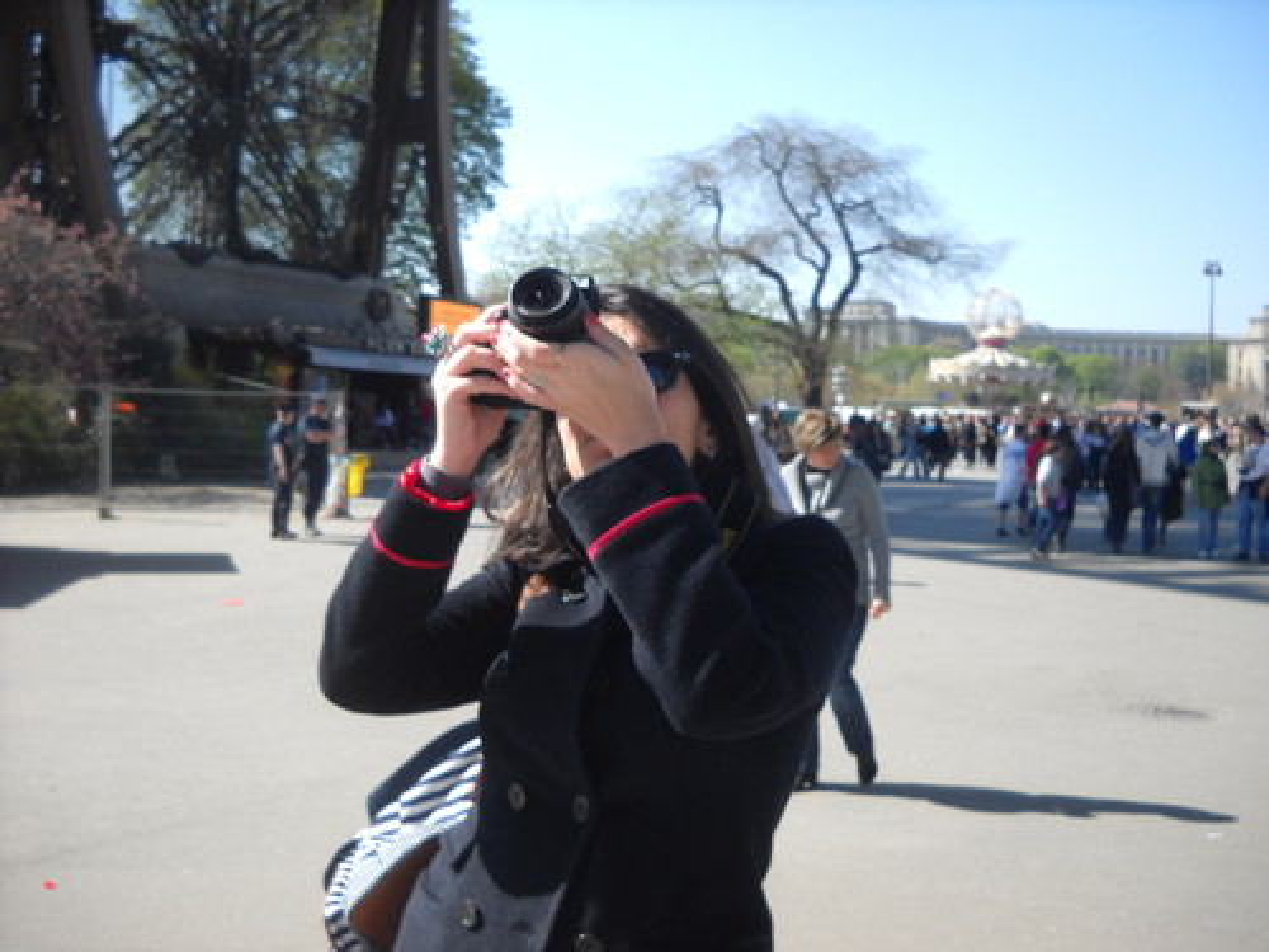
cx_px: 634
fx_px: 1503
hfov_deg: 45.8
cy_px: 476
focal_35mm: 41
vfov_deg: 35.1
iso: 64
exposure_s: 1/129
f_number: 5.5
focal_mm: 6.72
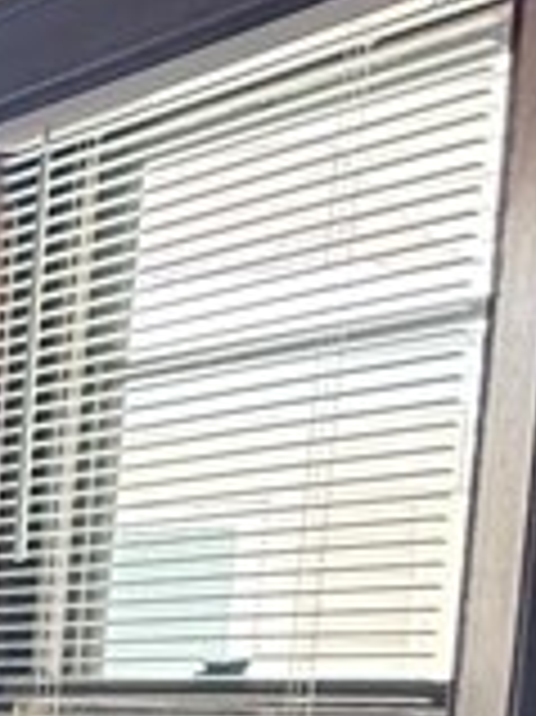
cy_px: 887
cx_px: -1180
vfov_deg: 20.2
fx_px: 1861
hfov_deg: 10.3
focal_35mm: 90
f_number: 2.2
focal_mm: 2.22
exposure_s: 1/69
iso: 400
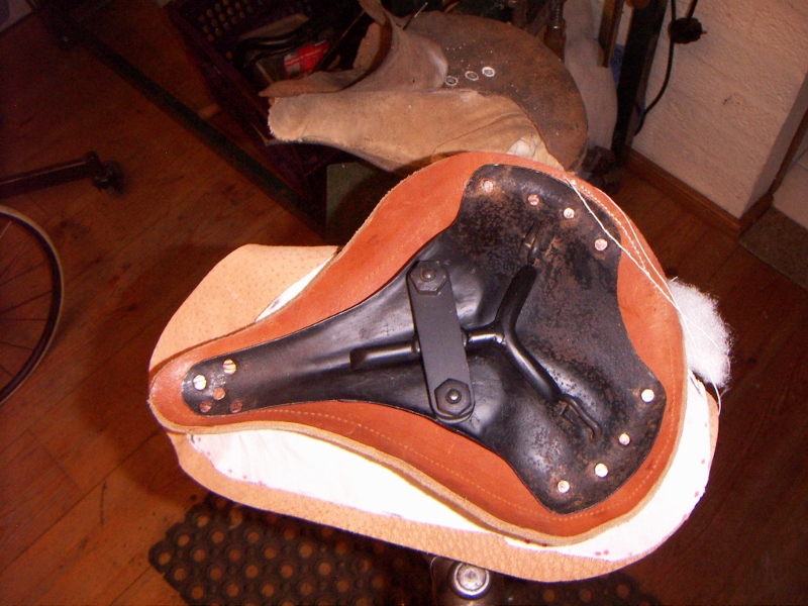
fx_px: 840
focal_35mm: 36
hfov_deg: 51.4
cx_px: 404
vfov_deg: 39.7
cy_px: 303
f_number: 6.7
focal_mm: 4.7
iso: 200
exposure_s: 1/50
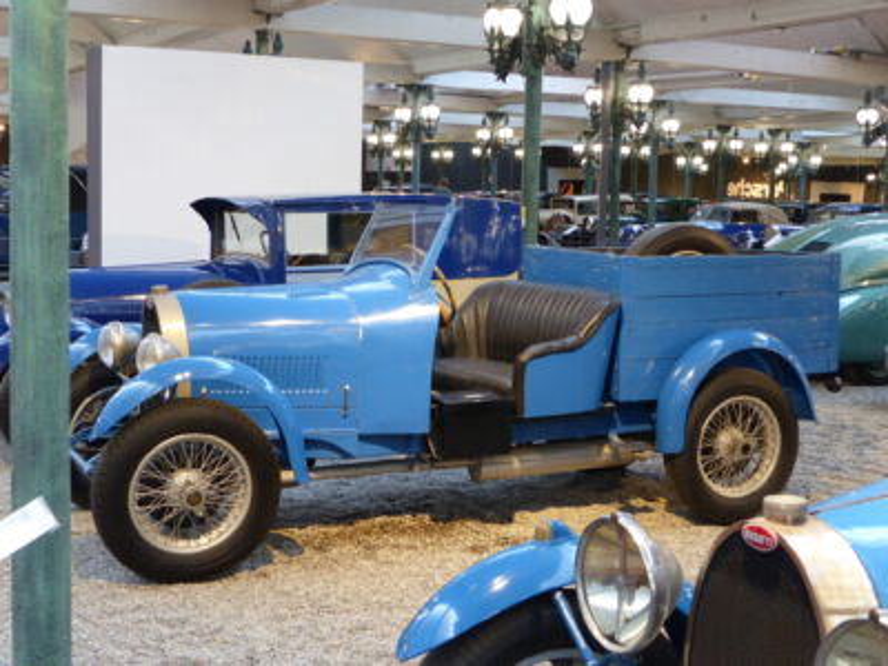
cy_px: 333
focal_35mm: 53
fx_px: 1360
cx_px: 444
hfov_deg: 36.2
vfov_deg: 27.5
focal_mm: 9.1
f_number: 2.8
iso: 400
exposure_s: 1/20
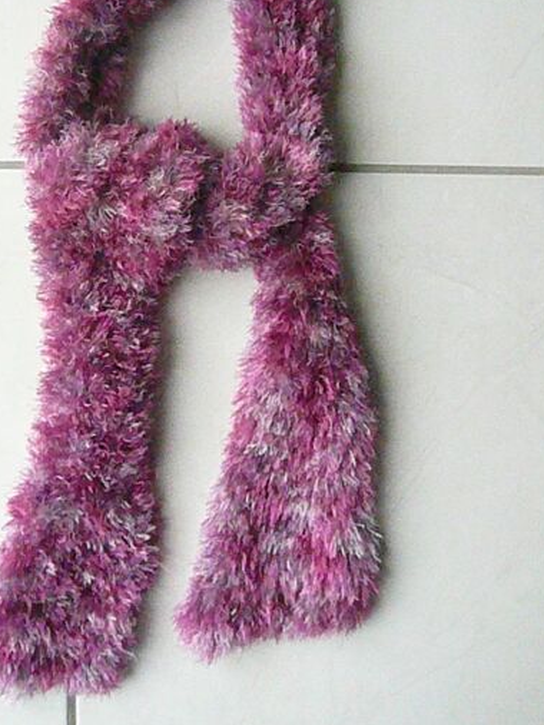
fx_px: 900
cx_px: 219
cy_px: 279
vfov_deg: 43.5
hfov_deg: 33.5
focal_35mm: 43
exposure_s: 1/200
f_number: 9
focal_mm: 5.4
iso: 3200
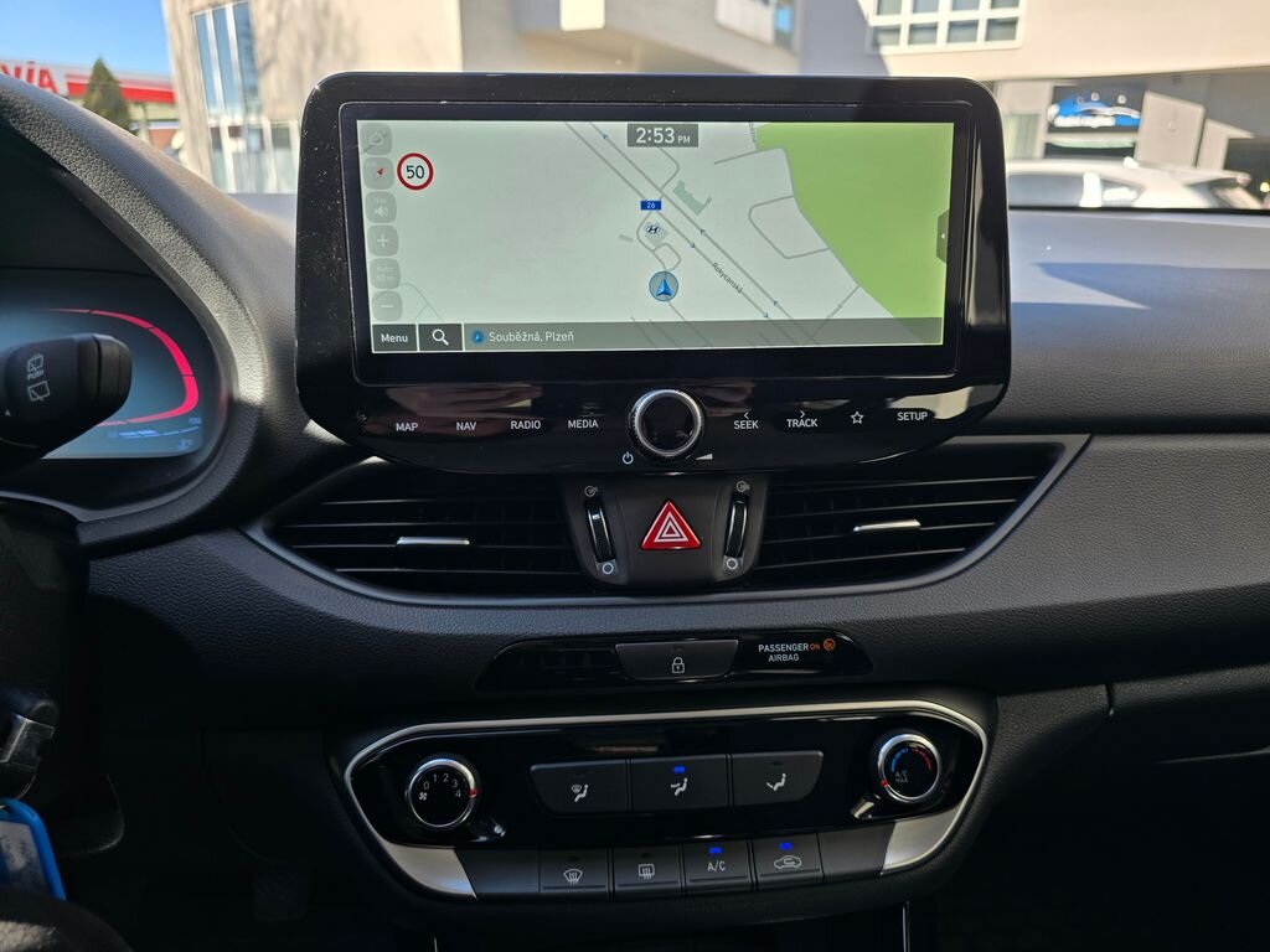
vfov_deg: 58.9
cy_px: 476
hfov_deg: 73.9
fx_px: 844
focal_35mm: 23
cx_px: 635
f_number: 1.7
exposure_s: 1/133
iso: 12
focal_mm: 6.3
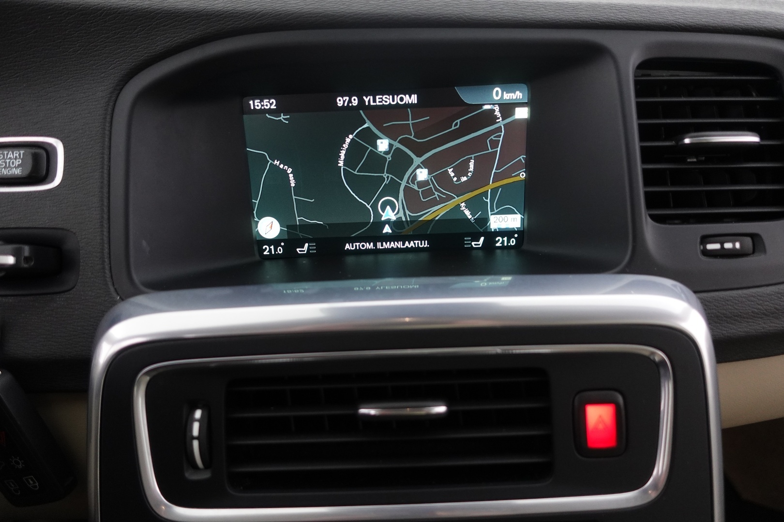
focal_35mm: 24
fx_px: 523
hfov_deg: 73.7
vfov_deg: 53.1
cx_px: 392
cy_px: 261
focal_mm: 9.4
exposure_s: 1/30
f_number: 1.8
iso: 640
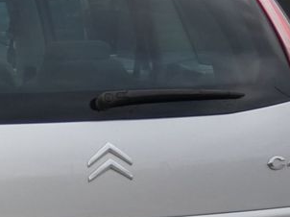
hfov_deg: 7.6
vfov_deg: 5.7
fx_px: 2160
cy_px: 162
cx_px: -79
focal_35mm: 258
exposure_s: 1/100
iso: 80
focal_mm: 13.7
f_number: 4.4
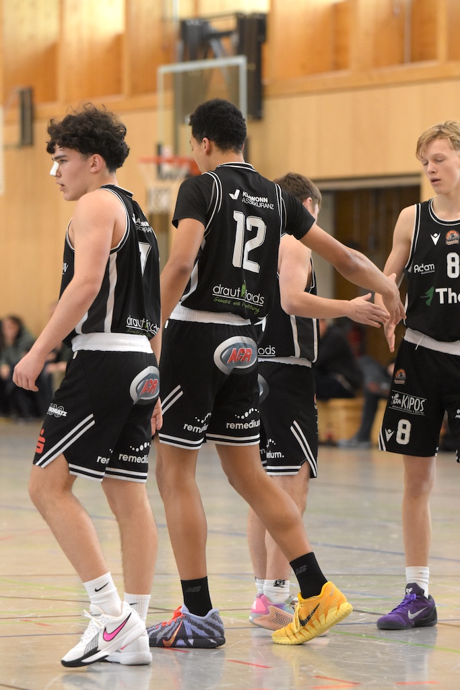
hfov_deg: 7.0
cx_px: 230
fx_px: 3736
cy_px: 345
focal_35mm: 195
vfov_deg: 10.5
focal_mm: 130
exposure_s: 1/1000
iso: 3200
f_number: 3.2
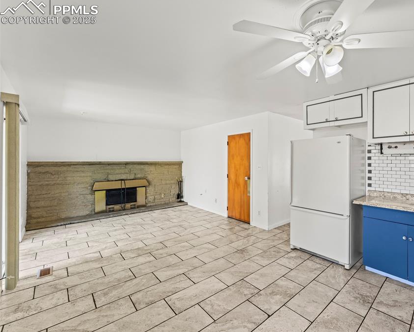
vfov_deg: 80.4
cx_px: 252
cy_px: 165
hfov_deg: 91.7
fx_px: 196
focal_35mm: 16
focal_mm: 14
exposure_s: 1/2.5
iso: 500
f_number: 8
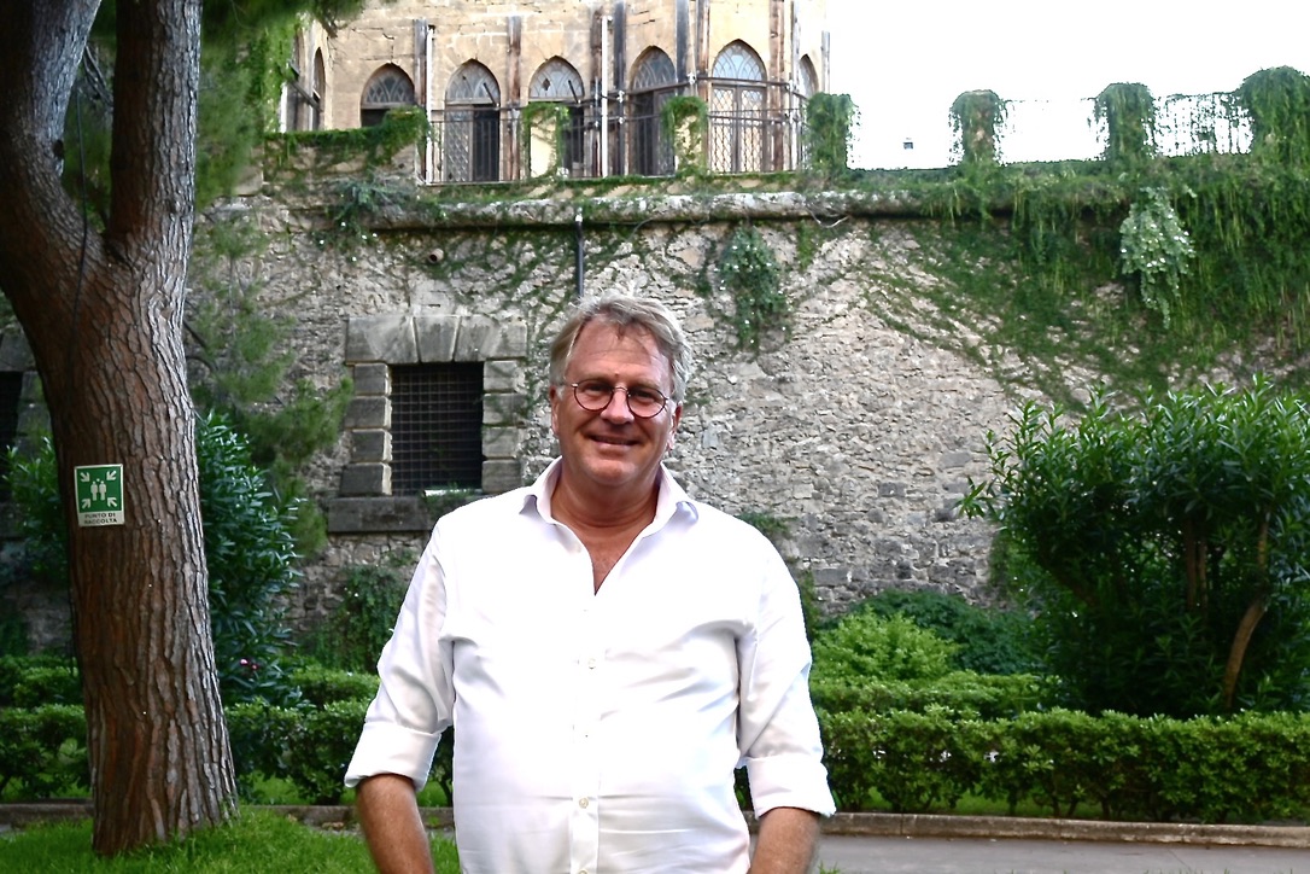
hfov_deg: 43.6
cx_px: 655
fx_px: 1637
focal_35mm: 45
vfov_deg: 29.9
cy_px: 437
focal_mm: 30
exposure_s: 1/50
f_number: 6.3
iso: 200
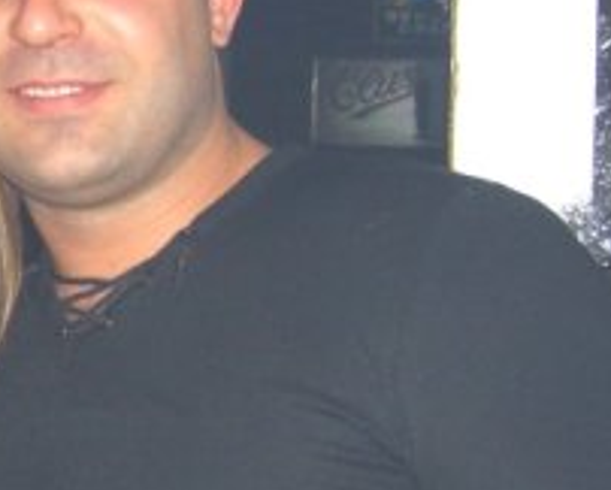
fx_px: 1991
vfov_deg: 14.0
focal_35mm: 110
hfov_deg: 17.0
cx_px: -30
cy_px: 275
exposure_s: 1/60
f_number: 2.8
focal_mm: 7.9
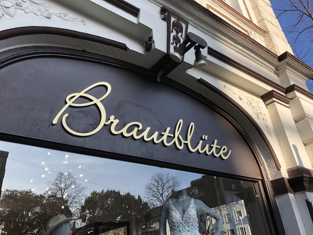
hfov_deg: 63.4
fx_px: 253
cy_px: 118
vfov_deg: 49.7
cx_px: 156
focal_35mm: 28
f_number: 1.8
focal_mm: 3.99
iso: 20
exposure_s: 1/533
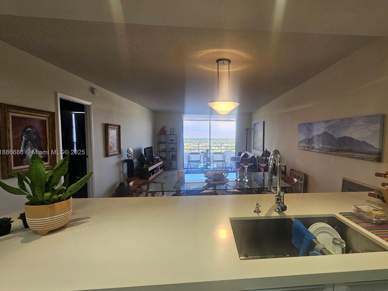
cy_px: 153
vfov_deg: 78.0
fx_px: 179
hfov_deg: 93.5
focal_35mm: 16
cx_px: 228
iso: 64
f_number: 2.2
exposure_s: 1/120
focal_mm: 2.2
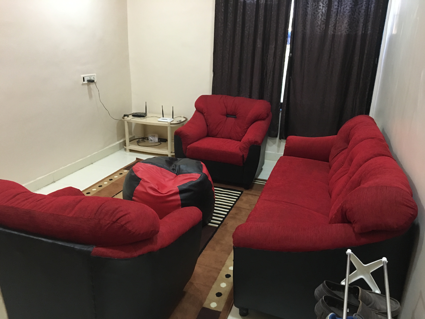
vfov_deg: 48.2
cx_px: 212
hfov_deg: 61.7
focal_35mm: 29
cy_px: 160
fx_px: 356
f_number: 2.2
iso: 200
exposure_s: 1/25
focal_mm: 4.15
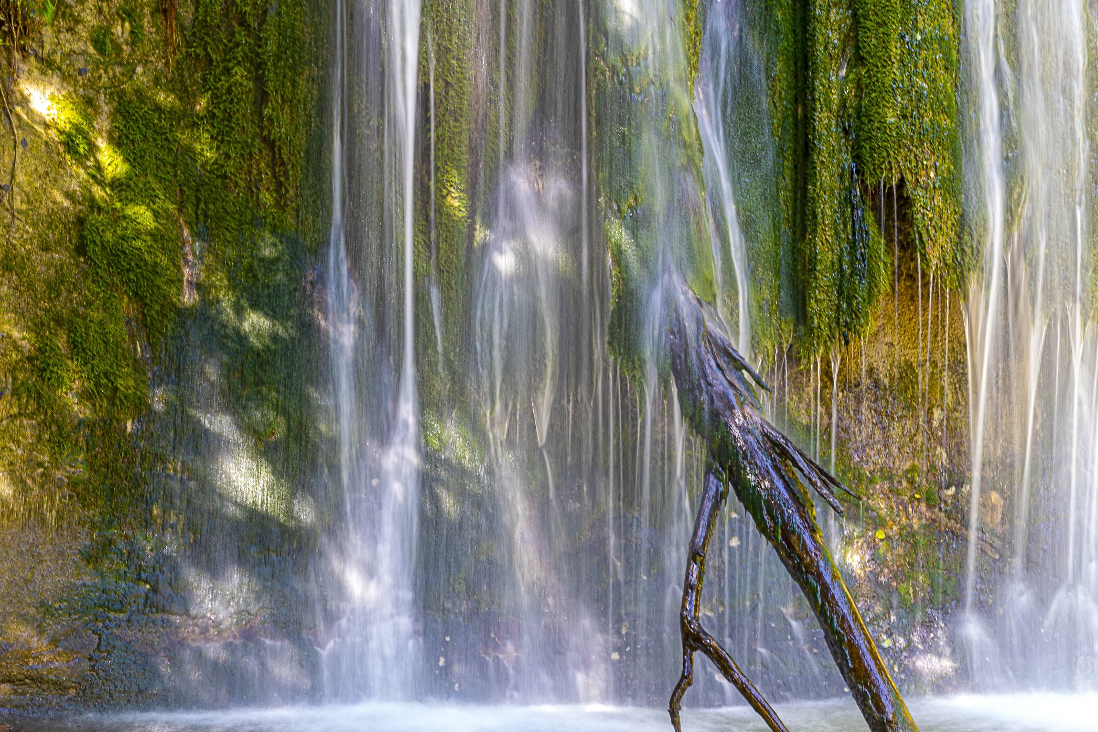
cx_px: 585
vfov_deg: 13.4
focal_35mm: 102
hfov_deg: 20.0
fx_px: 3111
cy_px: 360
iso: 64
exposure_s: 1
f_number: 14
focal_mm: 89
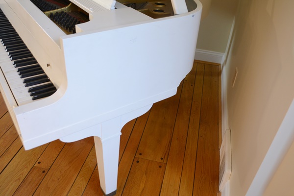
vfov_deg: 47.9
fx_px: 220
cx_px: 147
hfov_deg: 67.4
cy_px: 98
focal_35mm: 27
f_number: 4
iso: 500
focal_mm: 18
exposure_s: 1/60
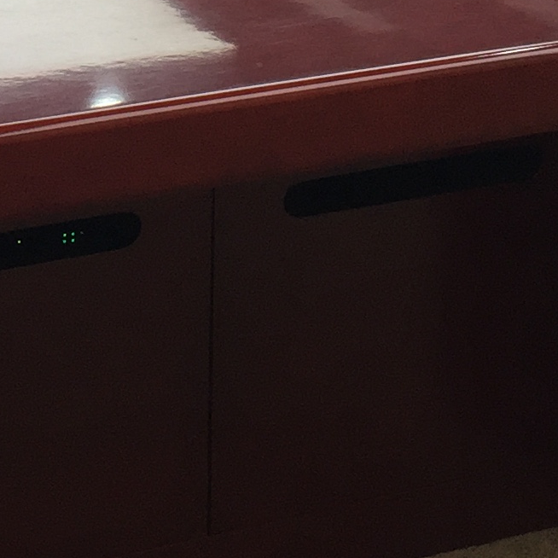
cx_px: -20
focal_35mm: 128
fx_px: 2334
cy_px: -361
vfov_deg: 12.7
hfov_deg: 13.4
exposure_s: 1/50
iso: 40
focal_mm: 4.15
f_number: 2.2
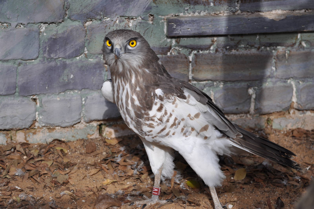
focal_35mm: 147
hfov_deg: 14.0
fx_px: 1281
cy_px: 104
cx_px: 157
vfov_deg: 9.3
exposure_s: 1/500
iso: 200
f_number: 5.6
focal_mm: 98
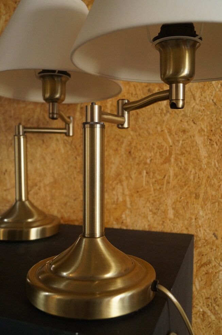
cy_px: 168
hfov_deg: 36.8
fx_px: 334
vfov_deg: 53.2
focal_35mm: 36
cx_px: 111
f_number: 4.5
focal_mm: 24
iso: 1600
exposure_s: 1/160
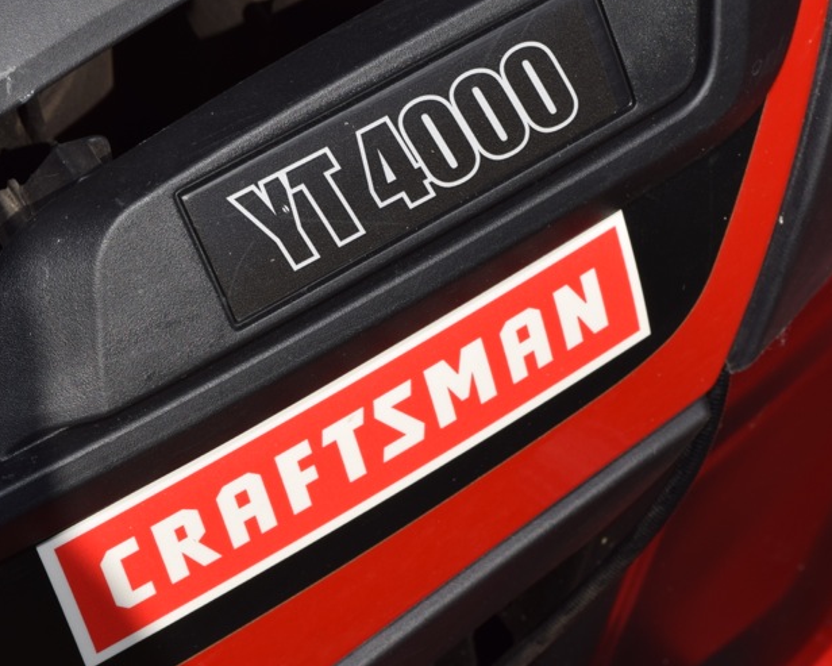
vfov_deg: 12.3
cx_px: 367
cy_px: 295
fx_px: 3097
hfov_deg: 15.3
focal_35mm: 126
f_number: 14
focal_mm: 55
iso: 100
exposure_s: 1/200
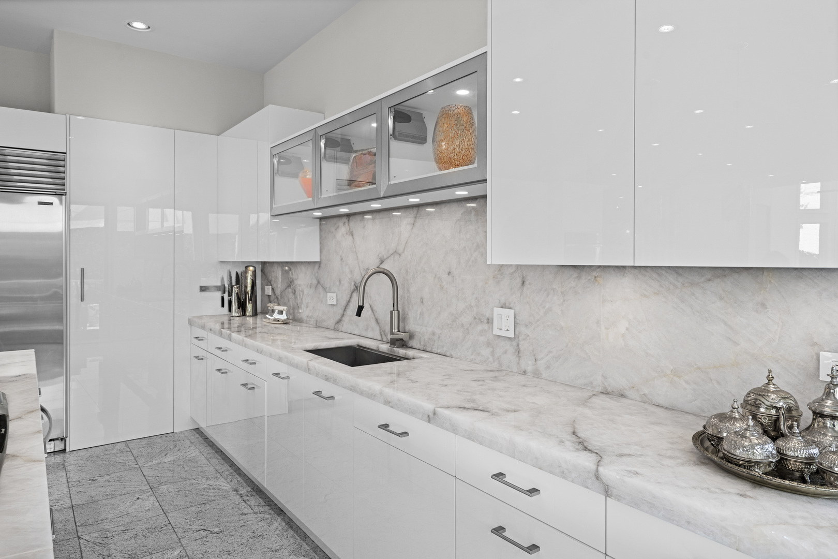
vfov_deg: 57.2
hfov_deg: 78.6
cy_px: 280
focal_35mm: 22
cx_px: 419
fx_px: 512
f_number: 9
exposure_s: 1/6
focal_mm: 22
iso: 500
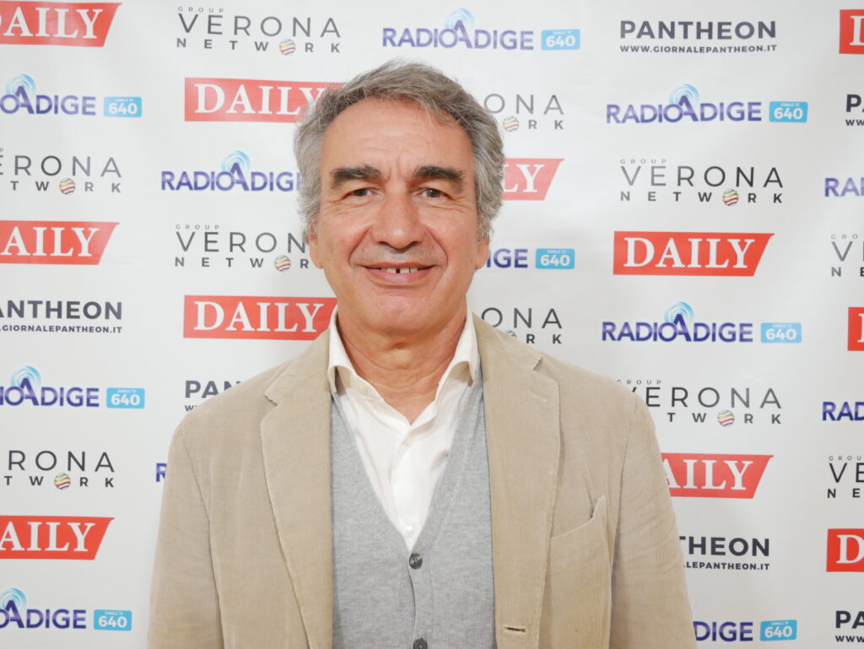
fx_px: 1099
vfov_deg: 32.9
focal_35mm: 44
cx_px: 432
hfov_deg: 42.9
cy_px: 324
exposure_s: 1/60
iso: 800
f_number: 4.2
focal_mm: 22
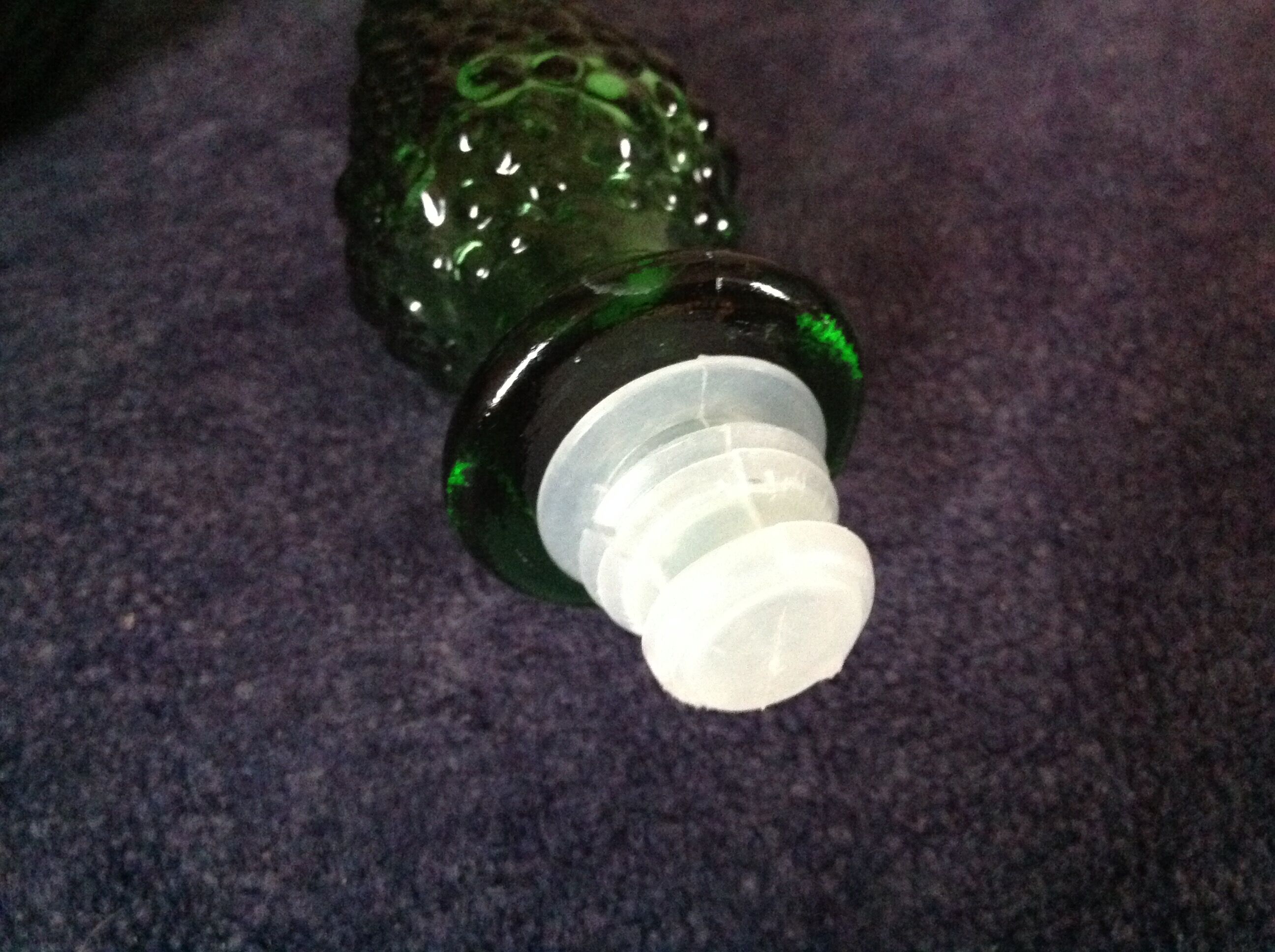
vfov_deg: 40.6
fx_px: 1287
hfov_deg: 52.7
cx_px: 638
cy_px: 476
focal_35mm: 35
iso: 800
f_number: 2.4
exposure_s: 1/15
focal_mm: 4.28
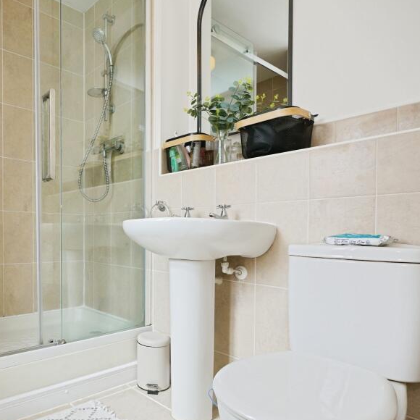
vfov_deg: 64.6
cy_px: 244
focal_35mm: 24
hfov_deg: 61.8
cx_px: 112
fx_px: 329
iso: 640
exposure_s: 1/50
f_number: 7.1
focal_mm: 16
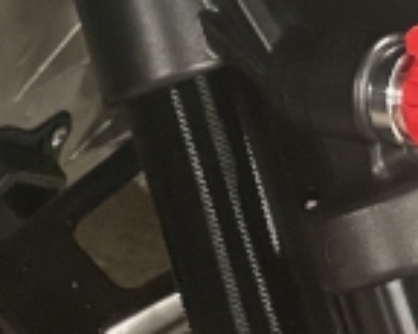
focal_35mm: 141
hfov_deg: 13.7
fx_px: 1743
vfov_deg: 9.7
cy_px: -447
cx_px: 250
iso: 500
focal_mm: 4.2
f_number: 1.6
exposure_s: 1/60
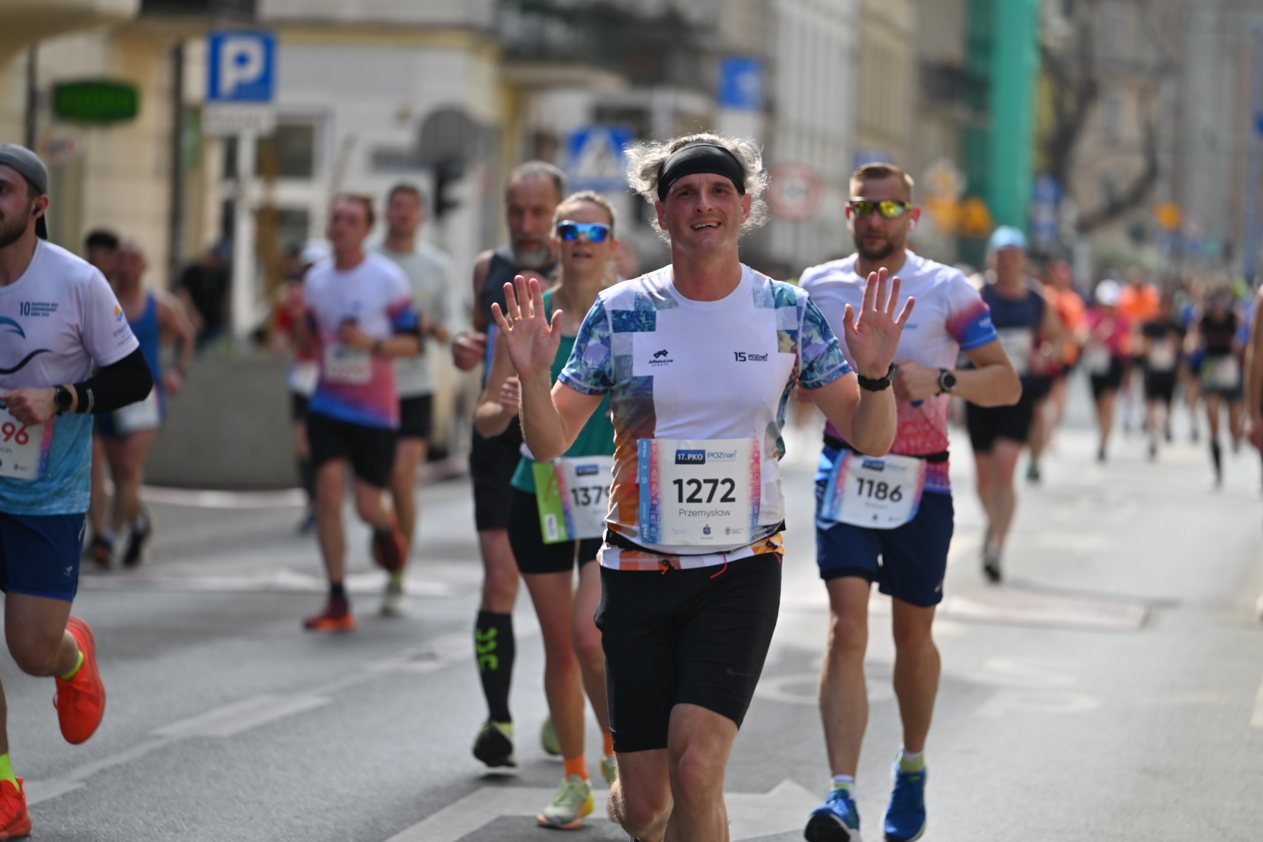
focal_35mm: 180
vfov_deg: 7.6
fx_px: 6315
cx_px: 632
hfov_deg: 11.4
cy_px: 421
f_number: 2.8
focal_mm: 180
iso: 125
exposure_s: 1/1250
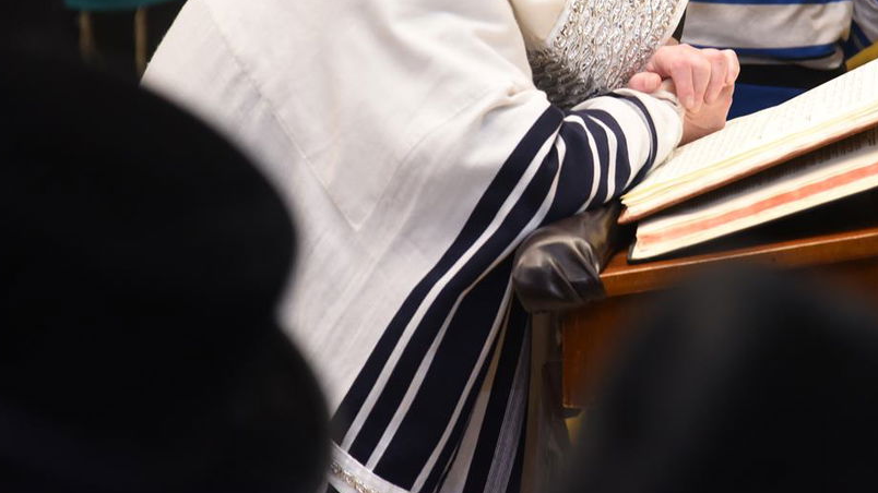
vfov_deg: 5.5
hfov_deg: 9.8
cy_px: 32
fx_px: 5098
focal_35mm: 219
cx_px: 581
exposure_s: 1/100
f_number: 4
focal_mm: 120
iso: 1250
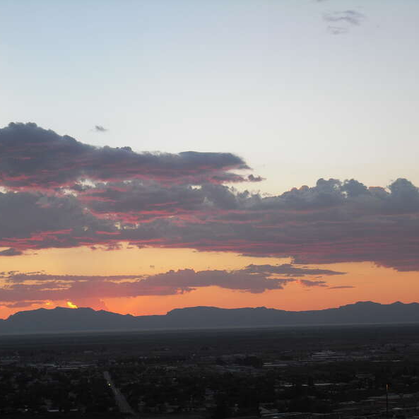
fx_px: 1274
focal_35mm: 93
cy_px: 211
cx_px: 183
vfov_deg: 18.7
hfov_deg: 18.7
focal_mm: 12.8
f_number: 4.2
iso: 100
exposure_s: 1/100
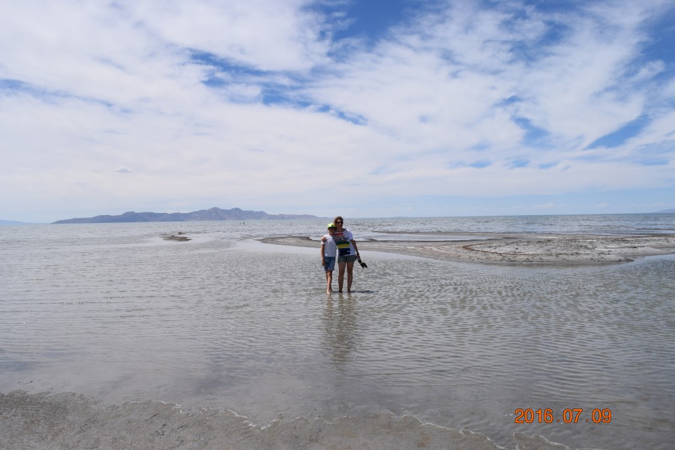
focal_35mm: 27
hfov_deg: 67.4
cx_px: 338
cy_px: 225
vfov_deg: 47.9
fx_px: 506
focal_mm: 18
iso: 200
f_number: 11
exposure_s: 1/500
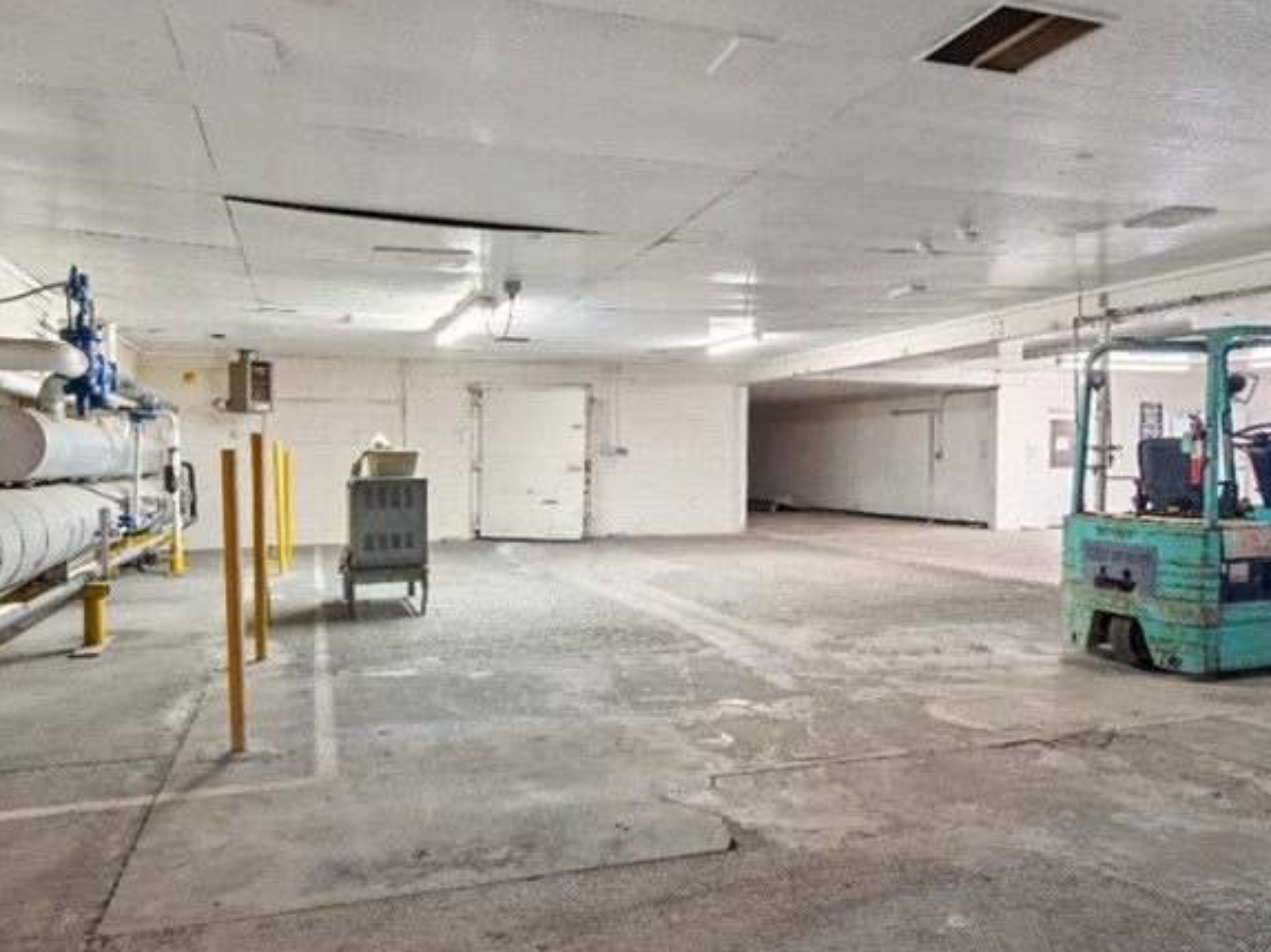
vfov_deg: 56.7
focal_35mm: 24
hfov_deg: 71.6
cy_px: 521
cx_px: 598
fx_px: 881
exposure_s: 4
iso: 250
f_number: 9
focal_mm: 14
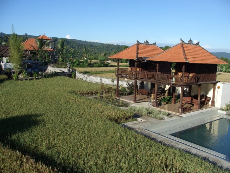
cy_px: 86
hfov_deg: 55.4
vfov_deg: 42.9
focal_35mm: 33
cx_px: 115
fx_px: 219
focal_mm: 7.1
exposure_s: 1/640
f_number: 4
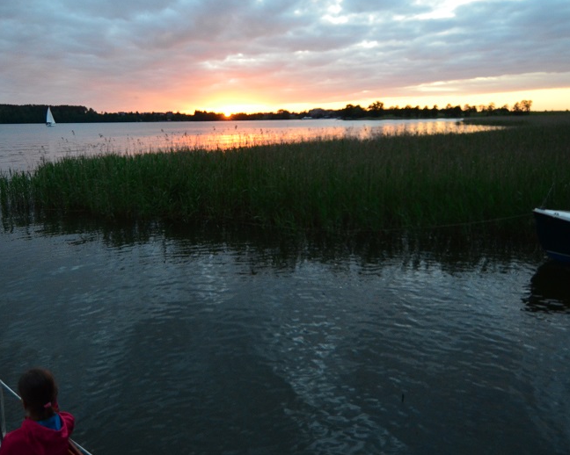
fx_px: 438
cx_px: 227
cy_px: 187
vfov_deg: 54.6
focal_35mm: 26
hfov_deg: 65.4
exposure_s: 1/400
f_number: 4
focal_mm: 12
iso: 1250
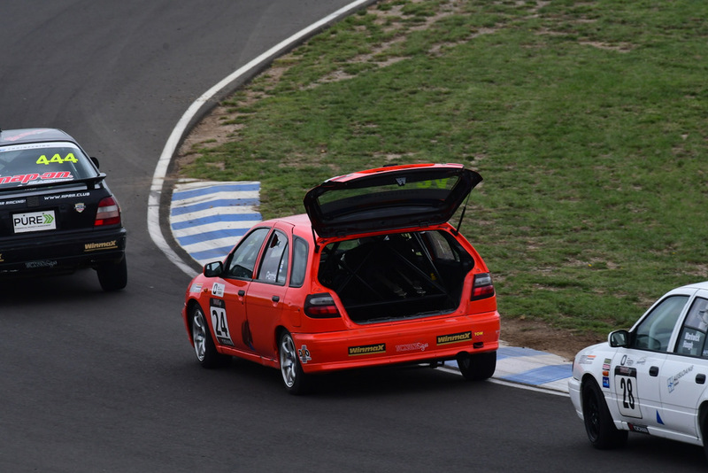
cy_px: 236
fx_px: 14755
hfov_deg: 2.7
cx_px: 354
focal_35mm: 750
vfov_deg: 1.8
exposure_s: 1/640
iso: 640
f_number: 11
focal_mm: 500
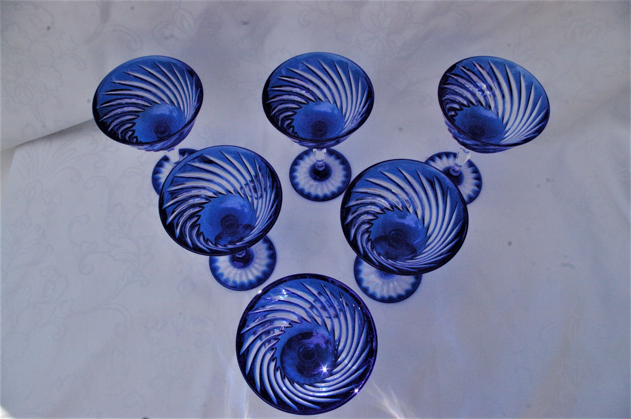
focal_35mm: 39
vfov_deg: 34.1
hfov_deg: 49.6
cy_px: 210
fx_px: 683
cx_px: 316
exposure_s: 1/1000
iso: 1600
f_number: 13
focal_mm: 26
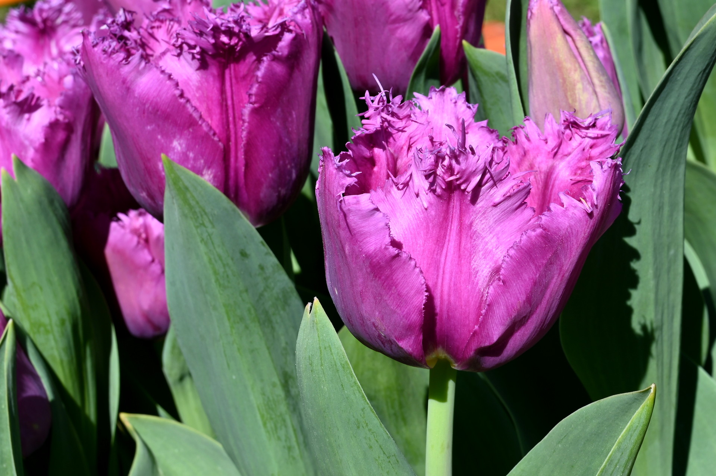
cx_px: 358
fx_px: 994
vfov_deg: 27.0
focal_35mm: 50
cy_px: 238
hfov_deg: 39.6
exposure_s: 1/60
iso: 100
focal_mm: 50
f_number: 16
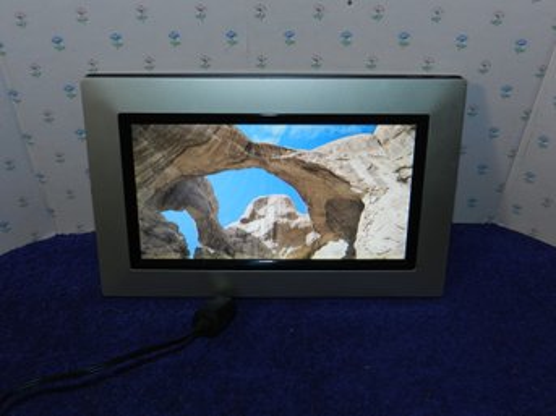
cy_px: 208
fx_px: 610
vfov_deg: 37.7
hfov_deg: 49.0
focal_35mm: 38
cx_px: 278
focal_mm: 6.7
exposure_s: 1/30
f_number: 4
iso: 200
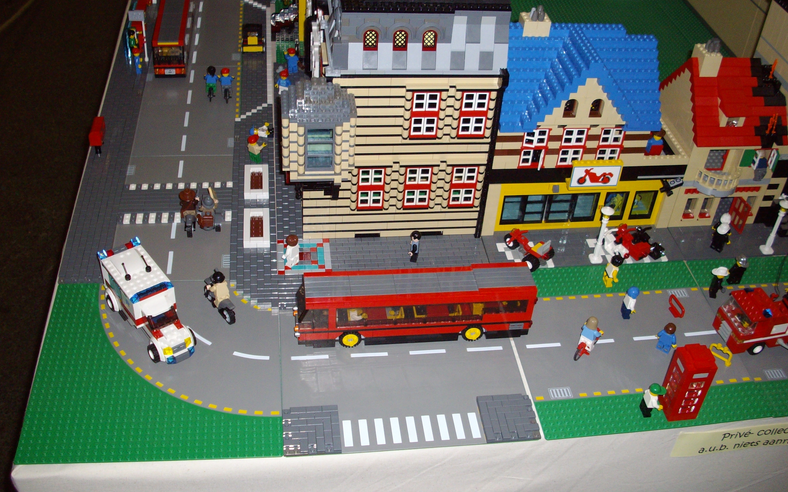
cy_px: 222
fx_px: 859
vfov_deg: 32.0
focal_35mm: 40
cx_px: 397
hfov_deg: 49.3
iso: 160
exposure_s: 1/50
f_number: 2.8
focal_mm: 6.2
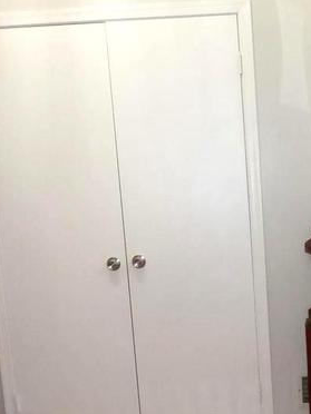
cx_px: 251
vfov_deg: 32.6
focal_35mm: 58
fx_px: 695
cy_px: 314
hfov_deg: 24.8
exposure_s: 1/60
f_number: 2.8
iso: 800
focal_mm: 3.58
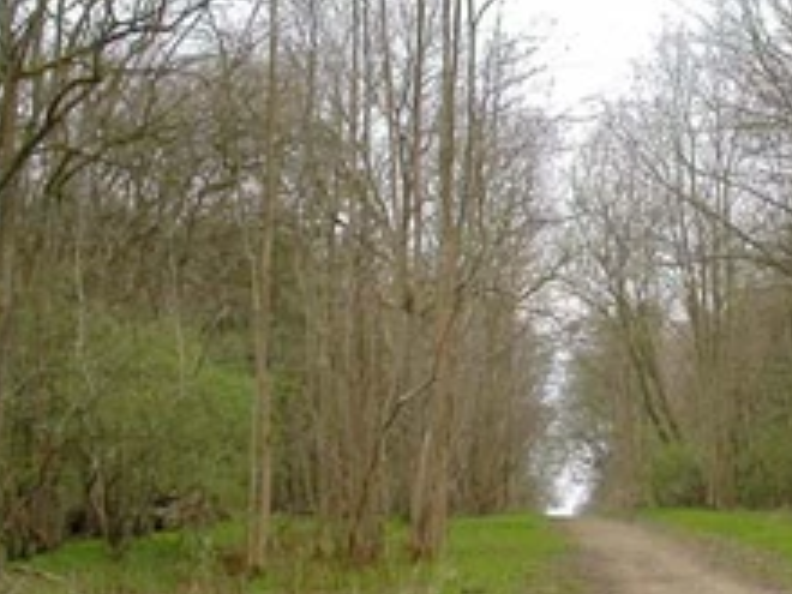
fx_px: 1899
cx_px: 608
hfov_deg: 23.3
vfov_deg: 17.7
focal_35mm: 83
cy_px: 443
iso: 100
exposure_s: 1/142
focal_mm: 7.85
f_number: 5.3
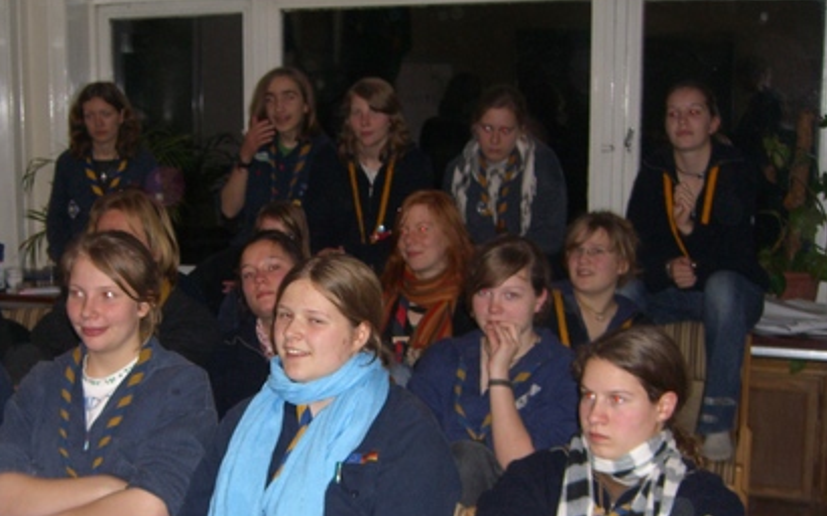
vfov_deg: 21.9
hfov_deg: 34.2
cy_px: 363
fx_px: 1329
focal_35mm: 59
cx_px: 276
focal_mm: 7.9
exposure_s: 1/60
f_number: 2.8
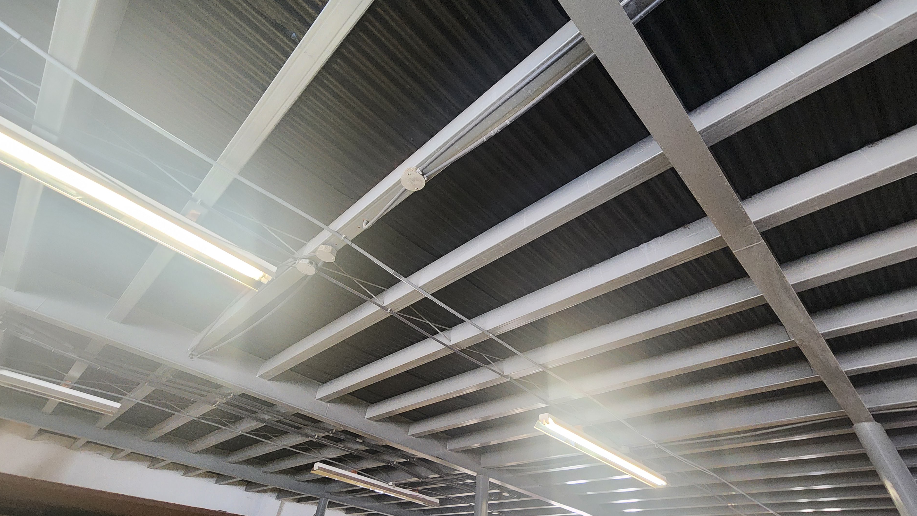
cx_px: 460
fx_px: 365
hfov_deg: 103.0
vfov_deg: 70.4
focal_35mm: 15
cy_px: 239
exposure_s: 1/40
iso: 400
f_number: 2.2
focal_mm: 2.2
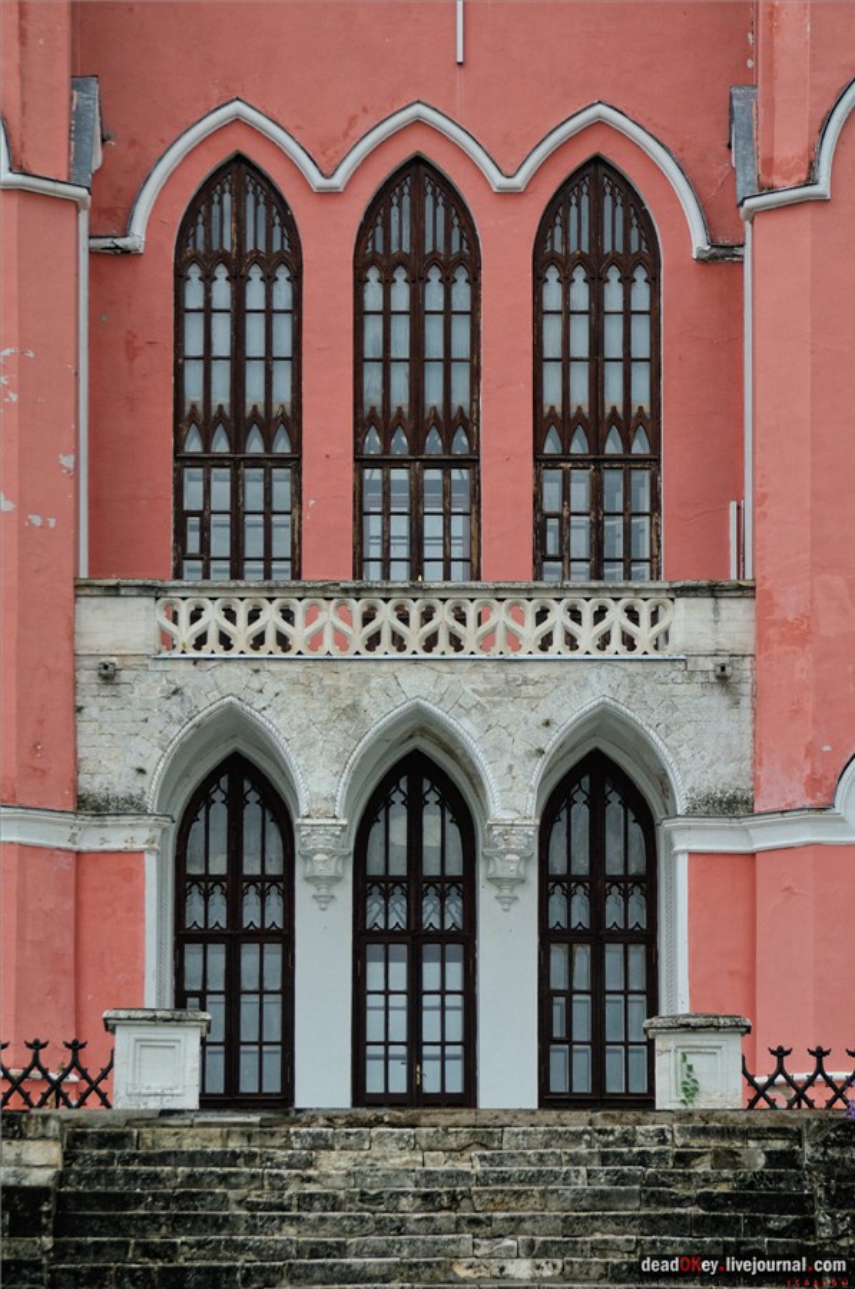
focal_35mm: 180
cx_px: 428
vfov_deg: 11.4
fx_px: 6434
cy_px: 644
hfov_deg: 7.6
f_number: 7.1
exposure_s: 1/200
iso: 400
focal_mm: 120
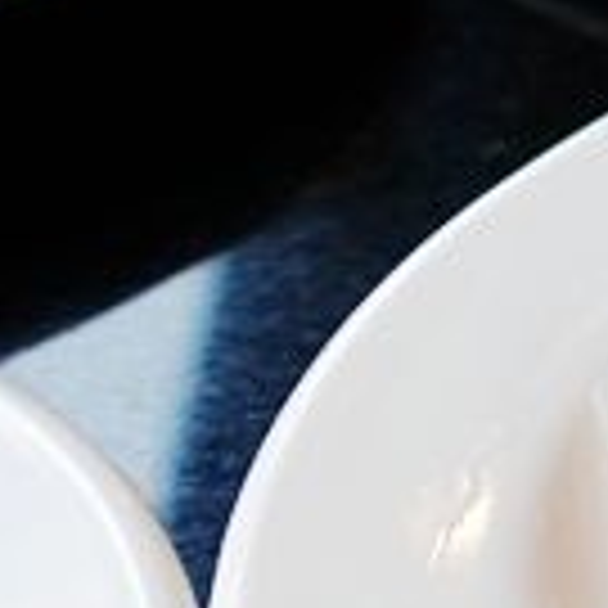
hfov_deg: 13.4
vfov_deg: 17.7
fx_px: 1947
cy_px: 345
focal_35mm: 98
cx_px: 1423
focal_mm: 8.8
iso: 125
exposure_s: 1/60
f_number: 2.8
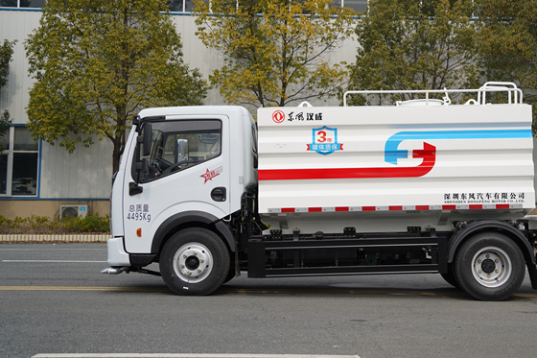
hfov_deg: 33.2
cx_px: 352
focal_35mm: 60
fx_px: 895
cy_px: 140
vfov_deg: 22.6
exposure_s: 1/1000
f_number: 3.2
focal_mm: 42
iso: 100
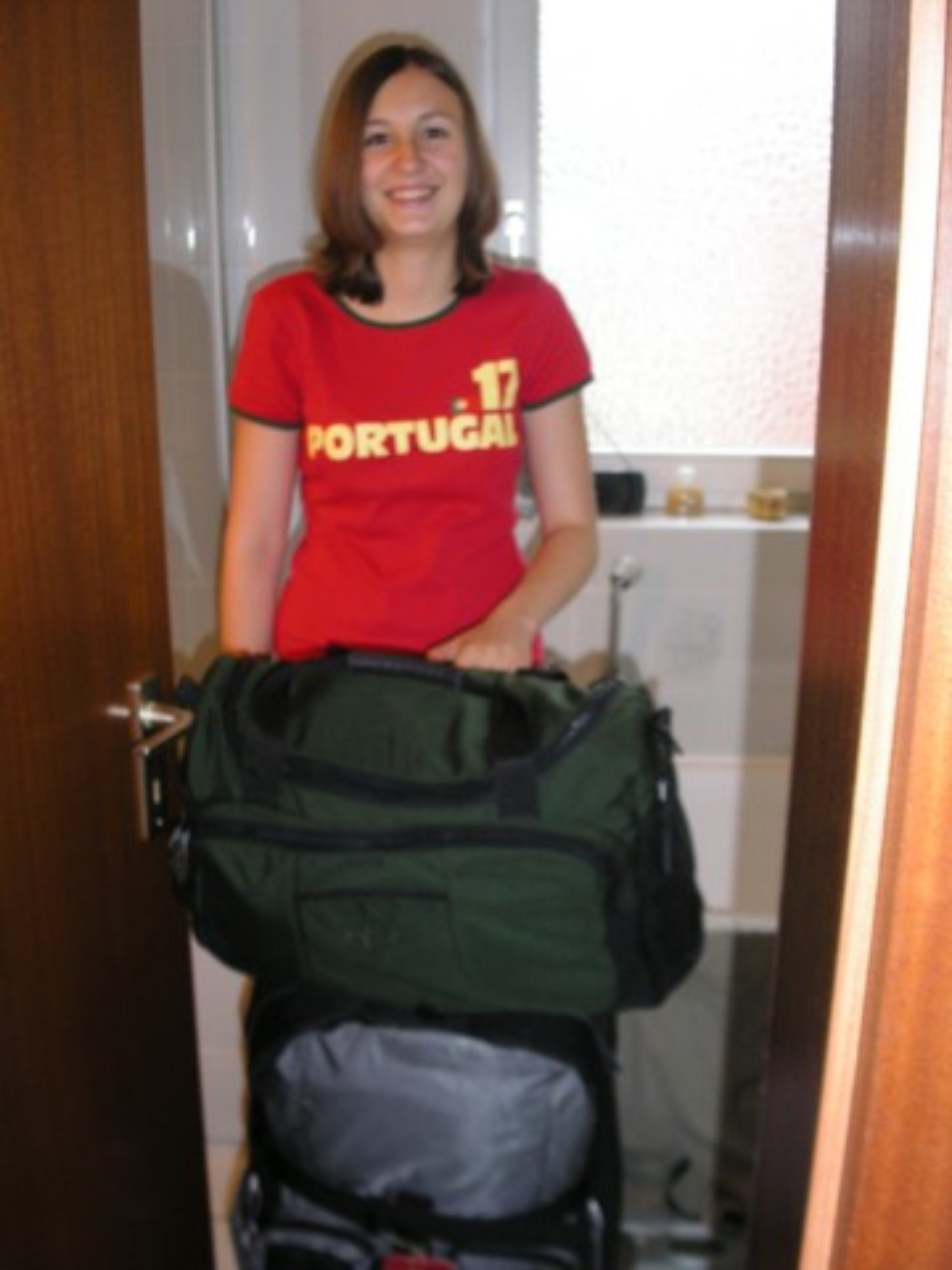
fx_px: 1393
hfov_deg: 37.7
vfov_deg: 49.0
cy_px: 635
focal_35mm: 38
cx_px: 476
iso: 200
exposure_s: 1/45
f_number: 2.8
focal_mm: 7.8
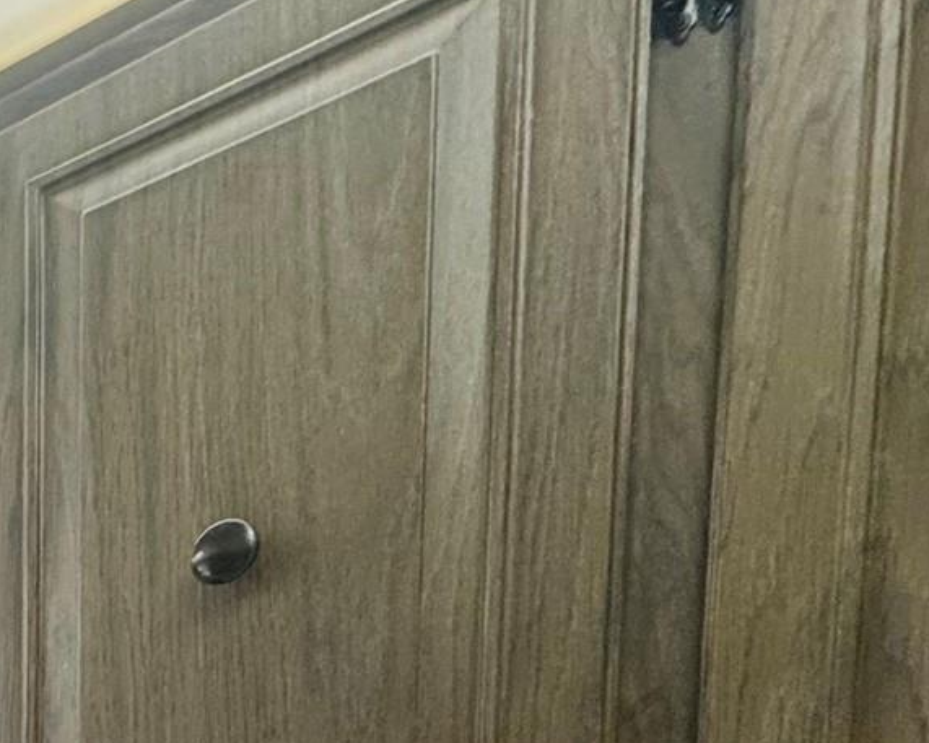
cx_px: -576
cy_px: 1206
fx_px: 1347
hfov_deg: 25.0
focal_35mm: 49
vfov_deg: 22.9
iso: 250
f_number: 2.2
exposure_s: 1/60
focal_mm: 2.22
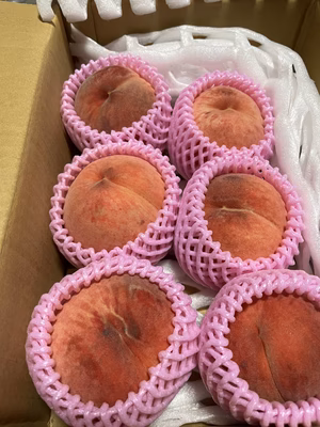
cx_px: 160
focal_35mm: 26
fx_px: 320
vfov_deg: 67.3
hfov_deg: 53.1
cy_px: 214
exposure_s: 1/60
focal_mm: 5.1
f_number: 1.6
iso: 100
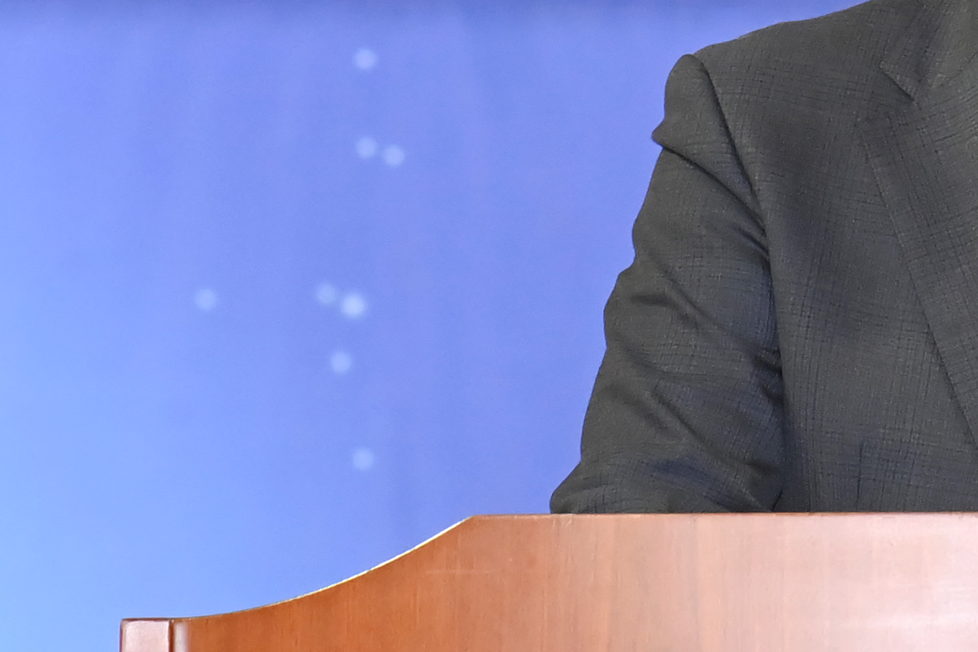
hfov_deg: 5.4
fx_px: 10377
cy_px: 304
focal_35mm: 382
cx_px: 991
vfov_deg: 3.6
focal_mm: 120
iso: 3200
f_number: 7.1
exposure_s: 1/250
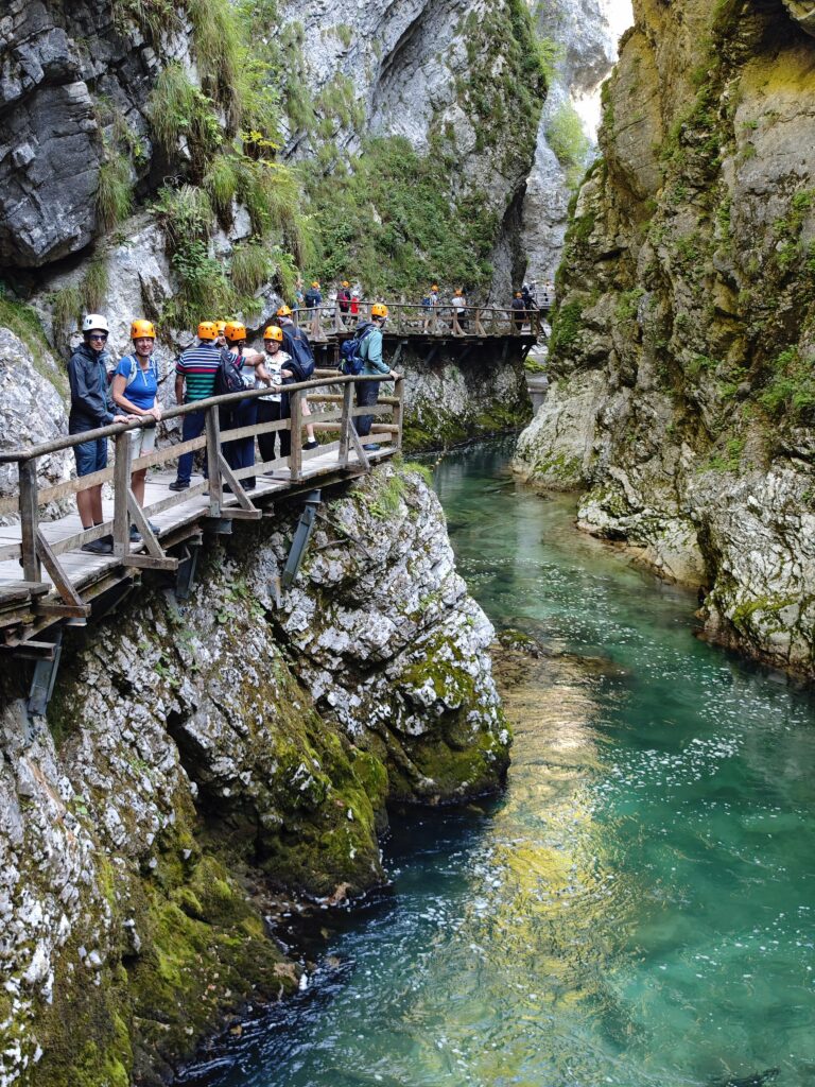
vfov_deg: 41.2
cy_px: 544
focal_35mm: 46
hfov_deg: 31.5
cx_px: 408
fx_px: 1444
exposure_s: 1/100
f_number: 2
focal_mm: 8.72
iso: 248
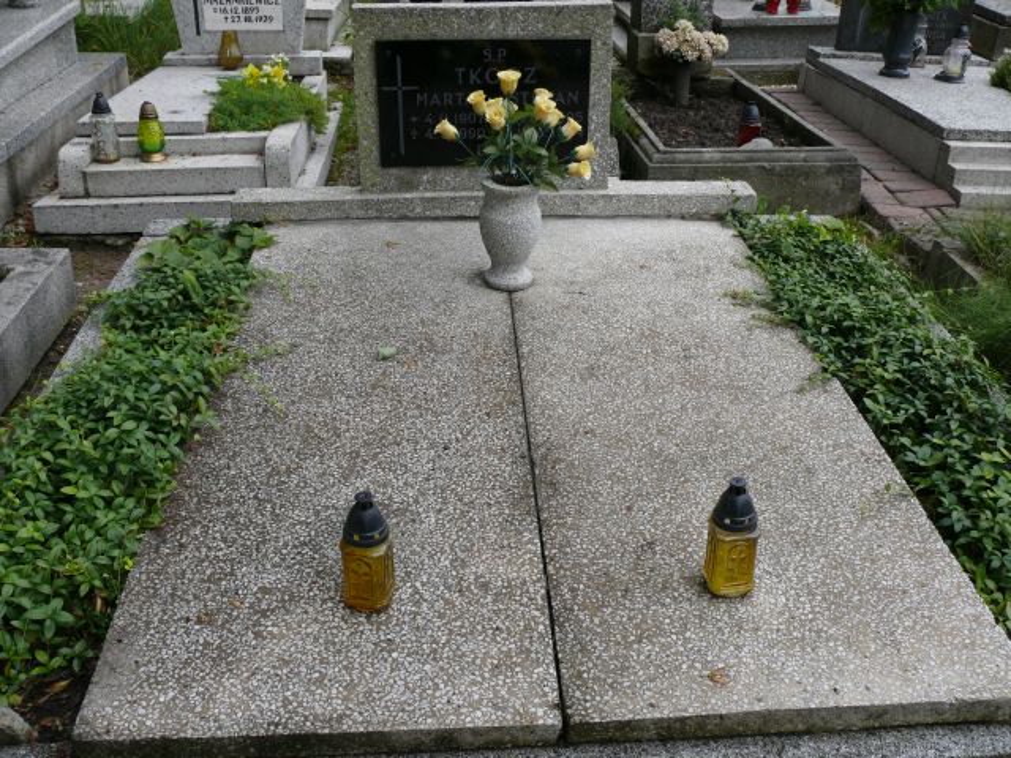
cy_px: 379
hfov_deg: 52.6
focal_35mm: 35
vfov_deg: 40.7
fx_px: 1022
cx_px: 506
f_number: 4
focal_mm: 7.4
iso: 100
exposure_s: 1/100
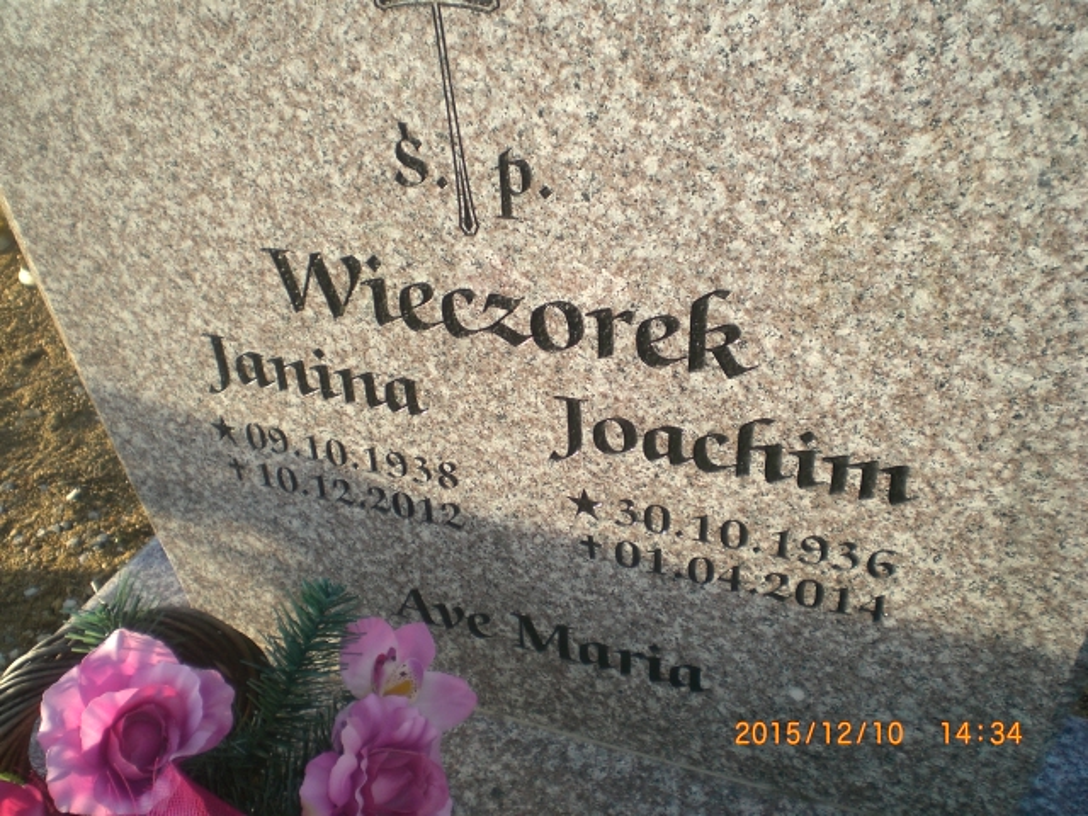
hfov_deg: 49.0
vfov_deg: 37.7
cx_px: 544
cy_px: 408
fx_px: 1194
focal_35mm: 38
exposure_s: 1/200
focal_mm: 6.3
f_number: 3.1
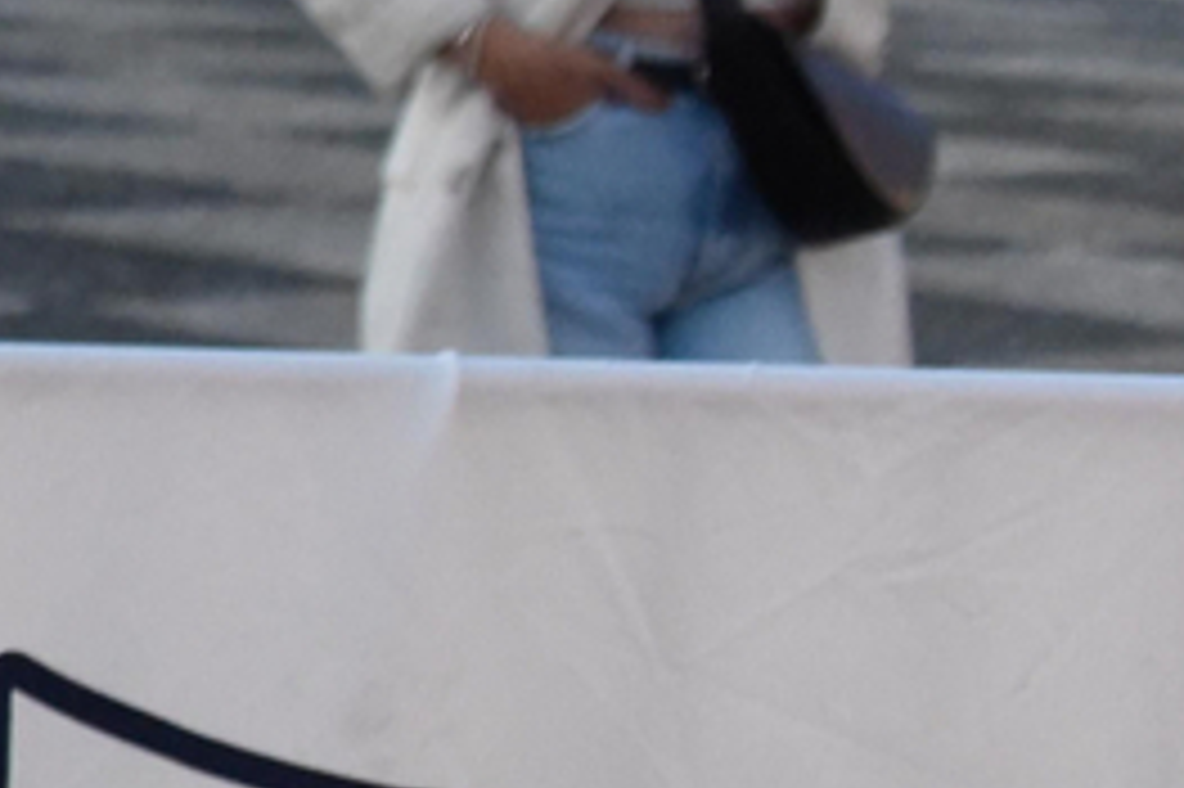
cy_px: 432
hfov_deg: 8.8
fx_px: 6409
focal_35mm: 195
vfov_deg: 7.0
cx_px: -2251
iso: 4000
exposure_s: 1/50
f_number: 4
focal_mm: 32
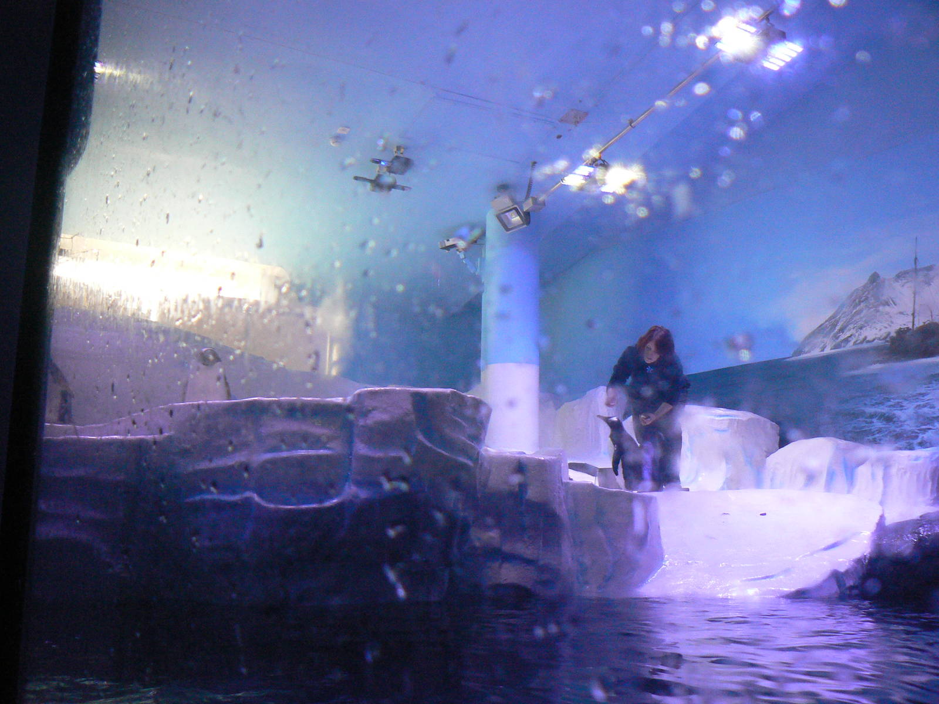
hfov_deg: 51.4
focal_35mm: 36
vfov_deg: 39.7
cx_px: 470
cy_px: 352
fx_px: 977
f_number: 2.8
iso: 200
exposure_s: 1/25
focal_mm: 6
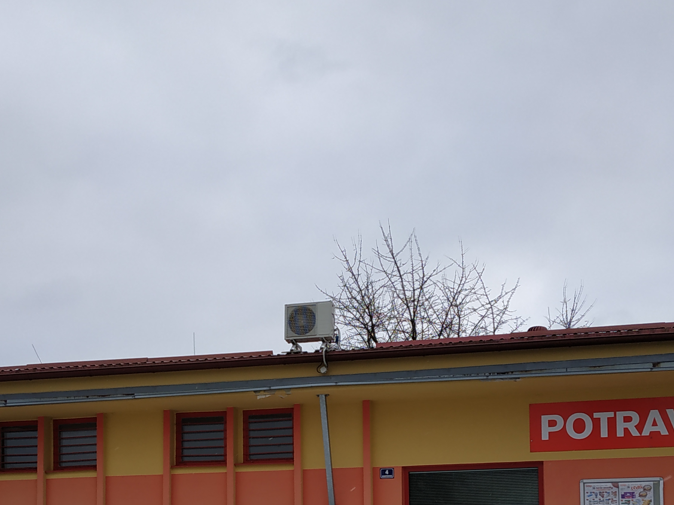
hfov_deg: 36.1
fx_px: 1032
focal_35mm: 53
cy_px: 518
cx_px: 303
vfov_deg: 26.0
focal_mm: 3.94
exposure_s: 1/428
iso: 100
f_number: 1.9
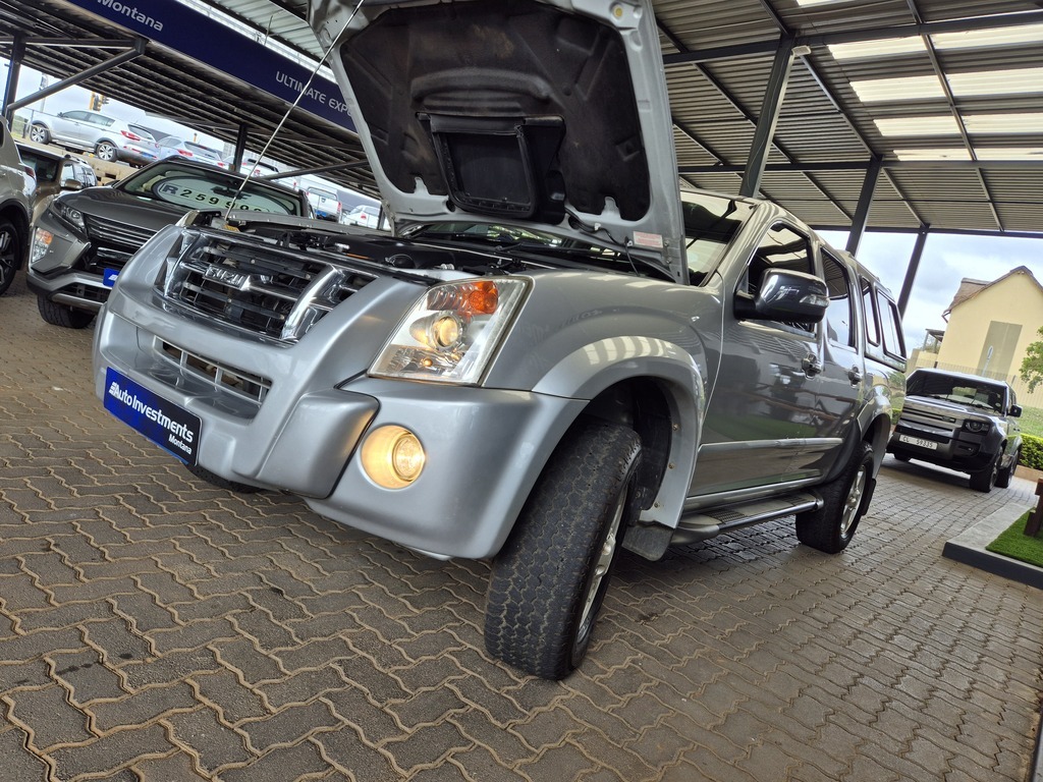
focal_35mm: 23
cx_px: 522
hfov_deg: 73.9
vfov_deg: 58.9
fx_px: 693
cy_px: 391
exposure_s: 1/267
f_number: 1.8
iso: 25
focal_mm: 5.4
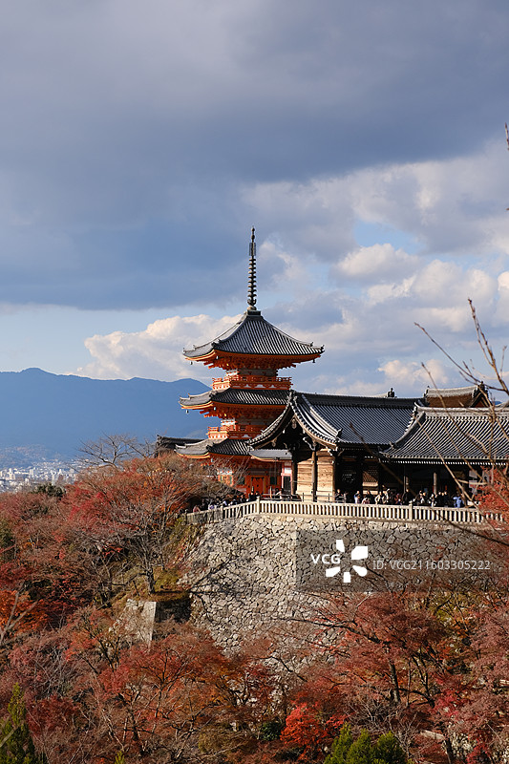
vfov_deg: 27.0
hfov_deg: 18.2
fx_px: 1591
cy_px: 382
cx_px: 254
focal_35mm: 75
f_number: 5.6
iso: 320
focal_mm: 50
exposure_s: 1/850
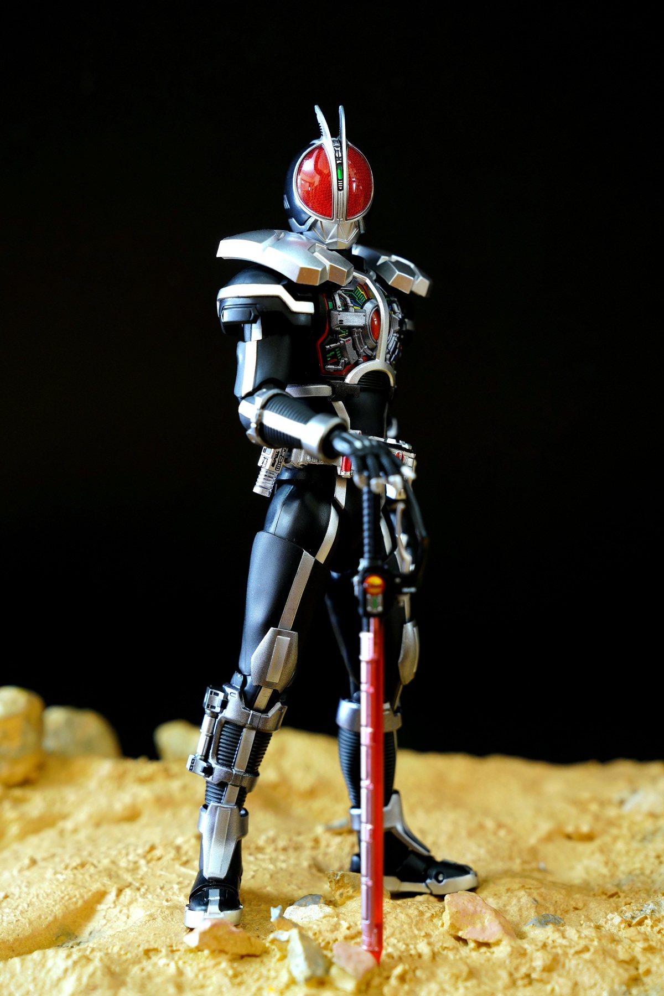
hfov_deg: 21.9
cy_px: 498
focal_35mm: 62
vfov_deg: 32.4
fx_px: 1715
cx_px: 332
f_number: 6.3
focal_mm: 62
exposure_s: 1/3
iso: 800
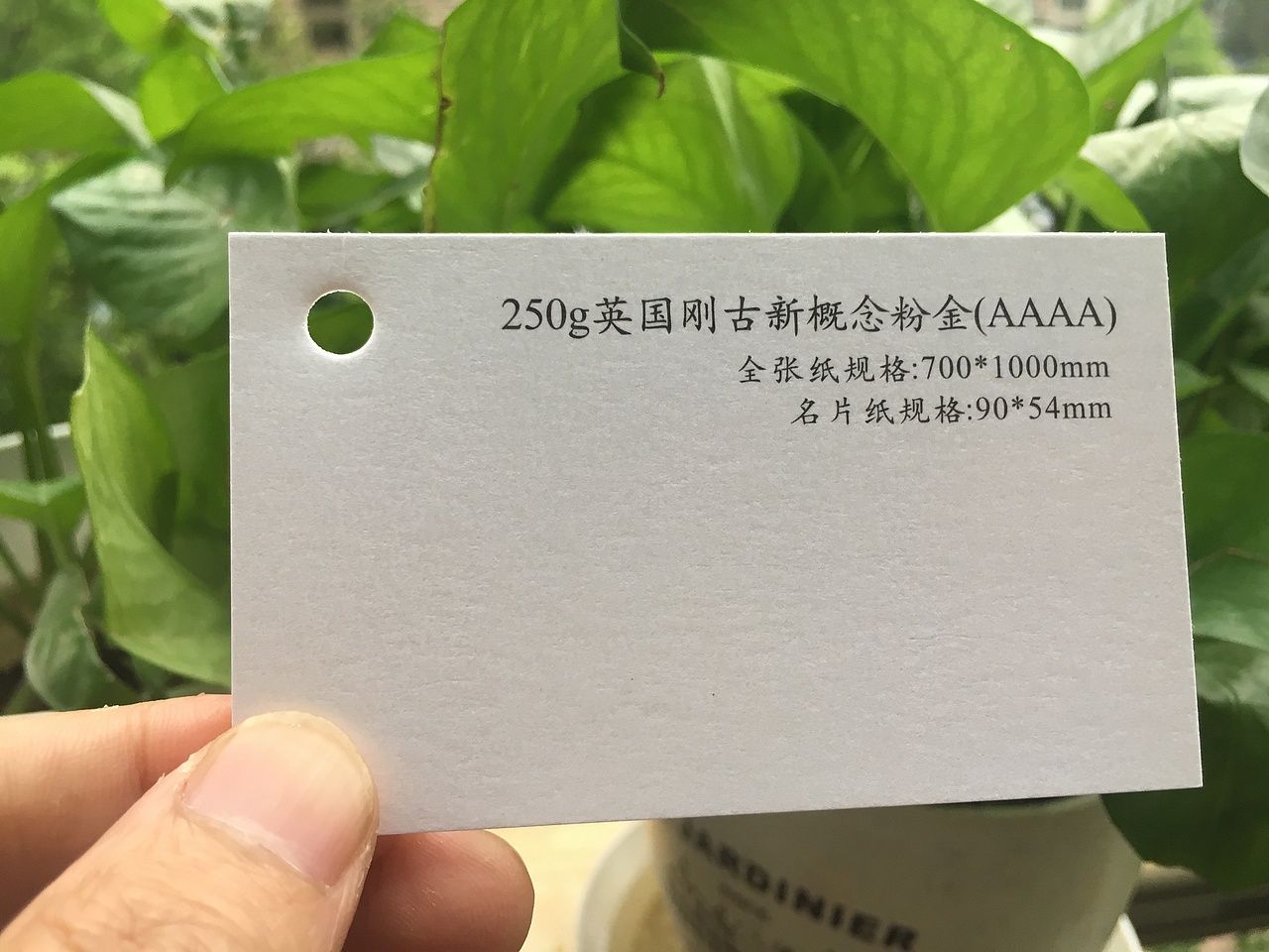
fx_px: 1063
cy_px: 476
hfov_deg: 61.7
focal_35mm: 29
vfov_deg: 48.2
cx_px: 634
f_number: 2.2
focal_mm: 4.15
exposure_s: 1/33
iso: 32
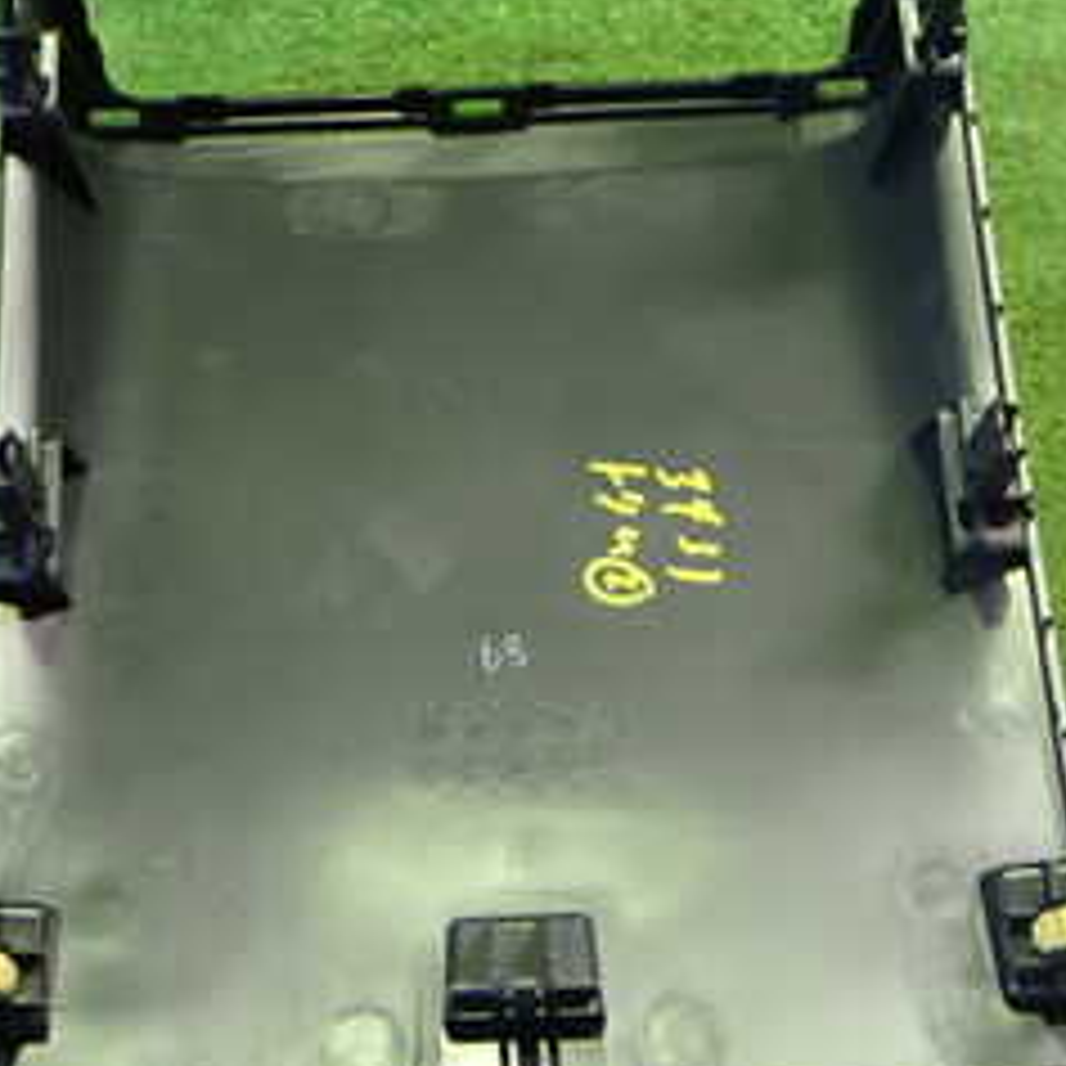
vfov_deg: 25.6
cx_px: 445
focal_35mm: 67
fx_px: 2334
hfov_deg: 25.7
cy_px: 346
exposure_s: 1/25
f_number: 2.3
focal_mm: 5.4
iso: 800
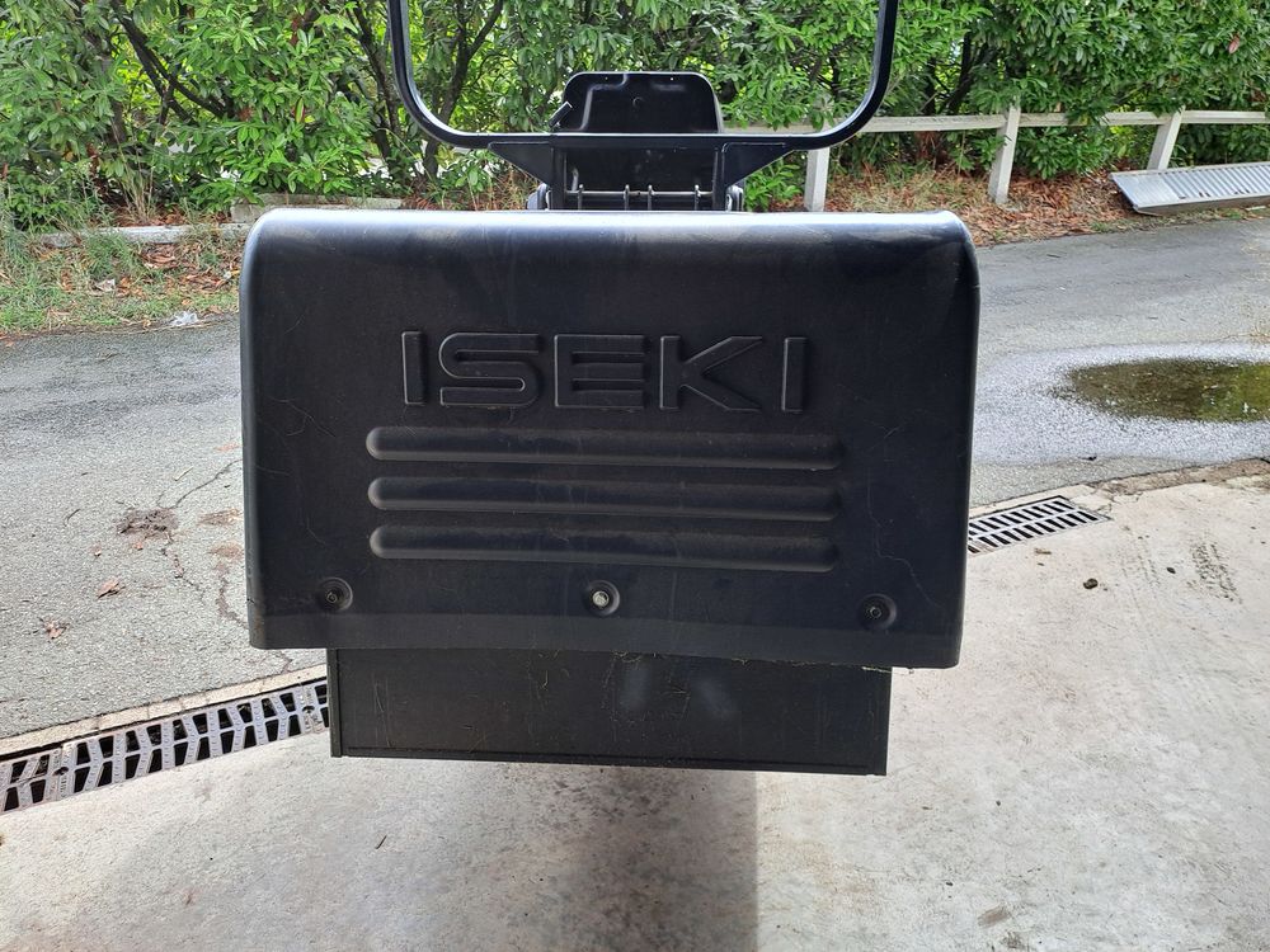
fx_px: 917
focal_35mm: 25
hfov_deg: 69.4
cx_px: 635
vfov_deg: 54.9
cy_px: 476
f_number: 1.8
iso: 32
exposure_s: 1/249
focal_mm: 4.65
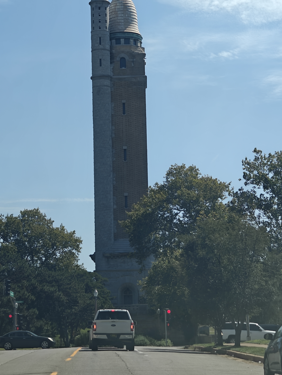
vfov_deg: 19.2
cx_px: 148
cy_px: 121
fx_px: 1108
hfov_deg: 14.5
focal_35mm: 102
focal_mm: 13.3
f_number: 2.6
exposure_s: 1/660
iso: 50
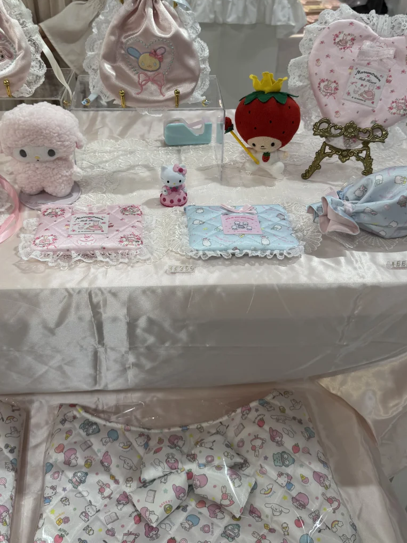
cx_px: 177
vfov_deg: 53.9
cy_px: 249
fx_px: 533
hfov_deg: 41.7
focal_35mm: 34
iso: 64
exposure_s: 1/226
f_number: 1.78
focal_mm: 6.76
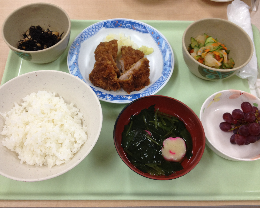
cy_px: 105
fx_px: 285
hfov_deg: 49.1
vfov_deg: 40.1
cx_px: 123
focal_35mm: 37
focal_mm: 4.28
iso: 64
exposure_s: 1/30
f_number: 2.4
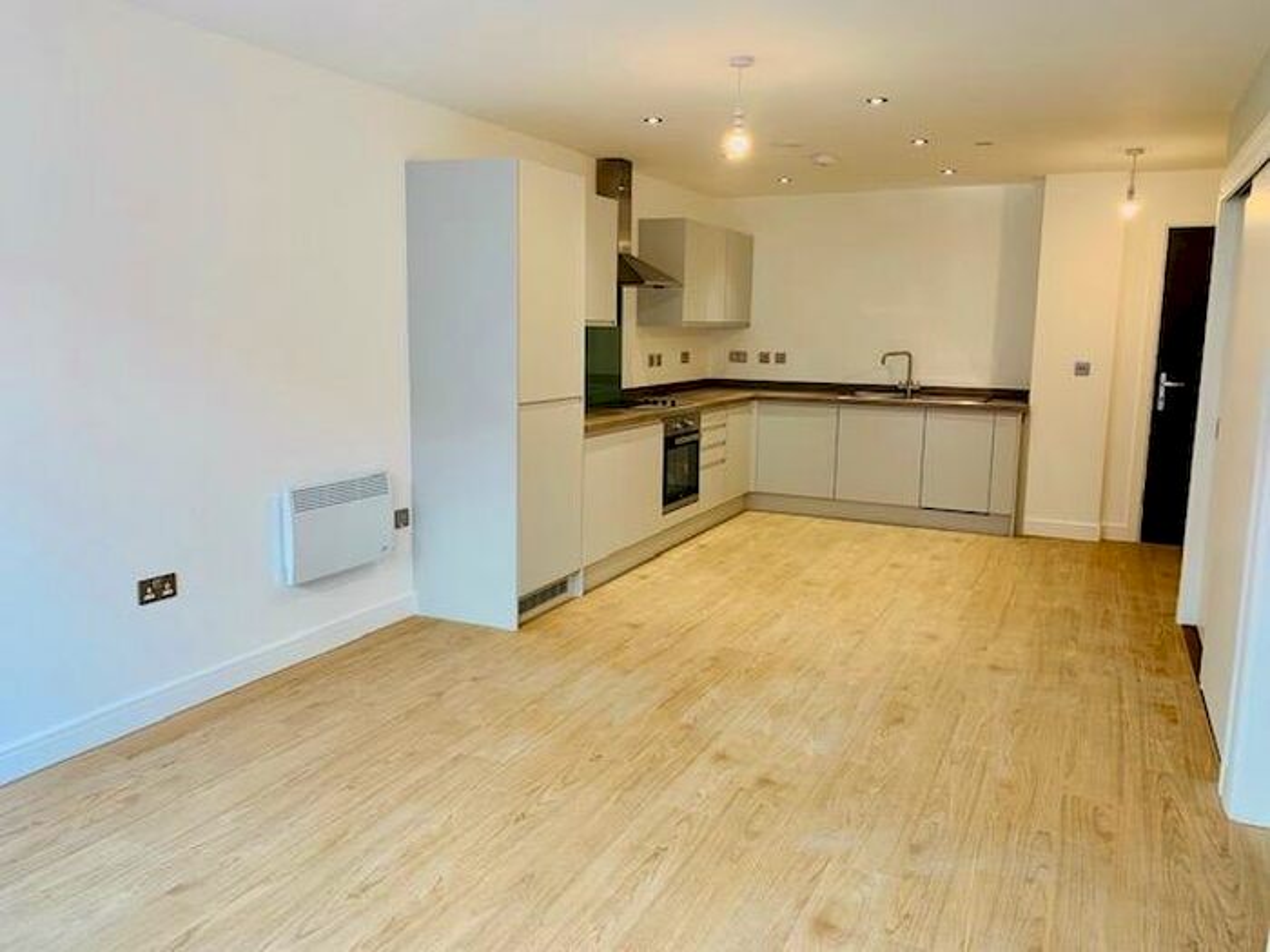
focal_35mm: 26
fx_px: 954
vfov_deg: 53.1
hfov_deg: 67.3
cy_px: 476
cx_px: 635
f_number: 1.8
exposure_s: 1/50
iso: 50
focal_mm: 4.25
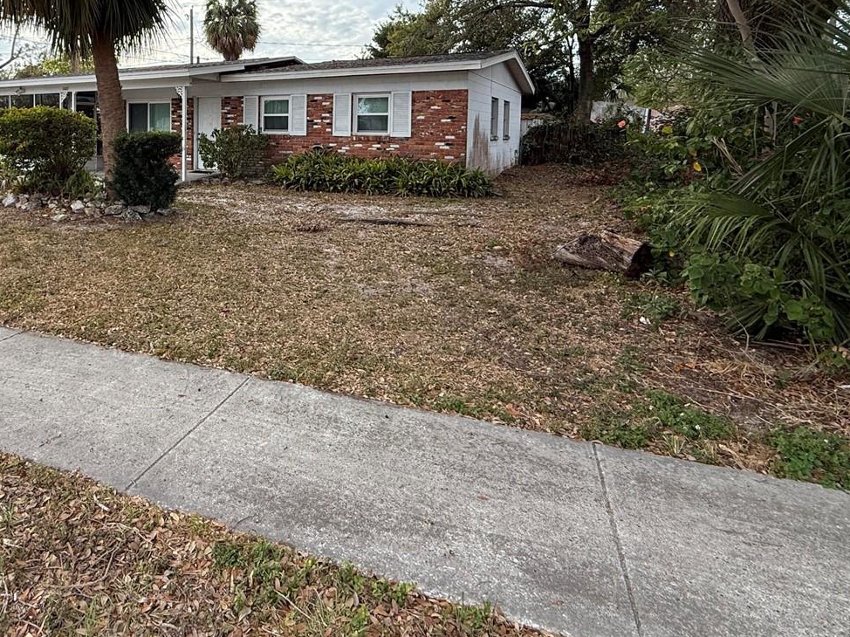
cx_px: 261
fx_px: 565
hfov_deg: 71.0
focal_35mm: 23
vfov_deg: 56.0
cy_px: 159
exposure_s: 1/658
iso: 64
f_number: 2.2
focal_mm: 2.22
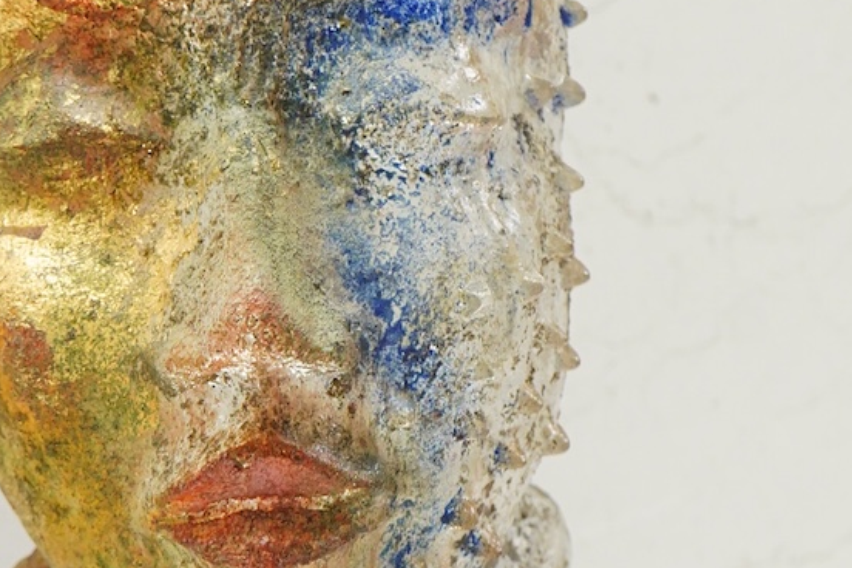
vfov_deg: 8.3
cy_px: 390
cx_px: 289
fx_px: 3905
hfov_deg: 12.4
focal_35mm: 165
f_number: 5.6
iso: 2500
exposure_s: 1/80
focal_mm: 53
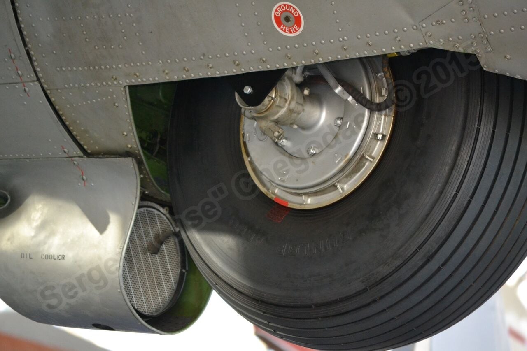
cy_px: 176
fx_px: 4610
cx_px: 264
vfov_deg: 4.4
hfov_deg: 6.5
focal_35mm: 315
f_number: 5.3
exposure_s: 1/60
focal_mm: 210
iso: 2200
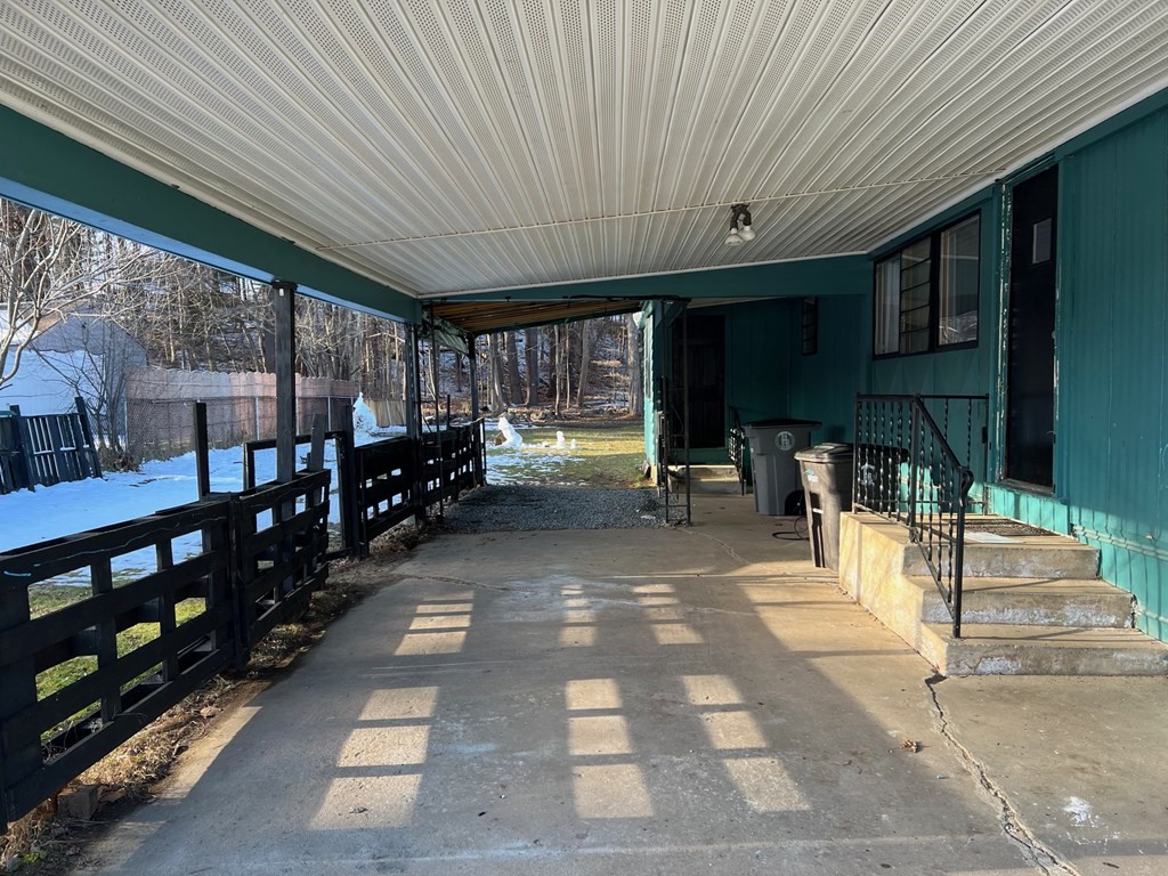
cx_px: 584
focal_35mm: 26
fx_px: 877
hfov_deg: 67.3
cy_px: 438
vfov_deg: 53.1
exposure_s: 1/259
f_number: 1.5
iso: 40
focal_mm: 5.7
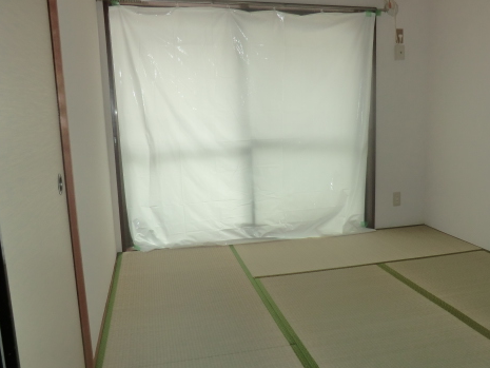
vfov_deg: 42.9
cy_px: 207
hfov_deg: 55.0
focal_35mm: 33
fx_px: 467
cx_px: 292
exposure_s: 1/160
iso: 80
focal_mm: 4.3
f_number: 3.2
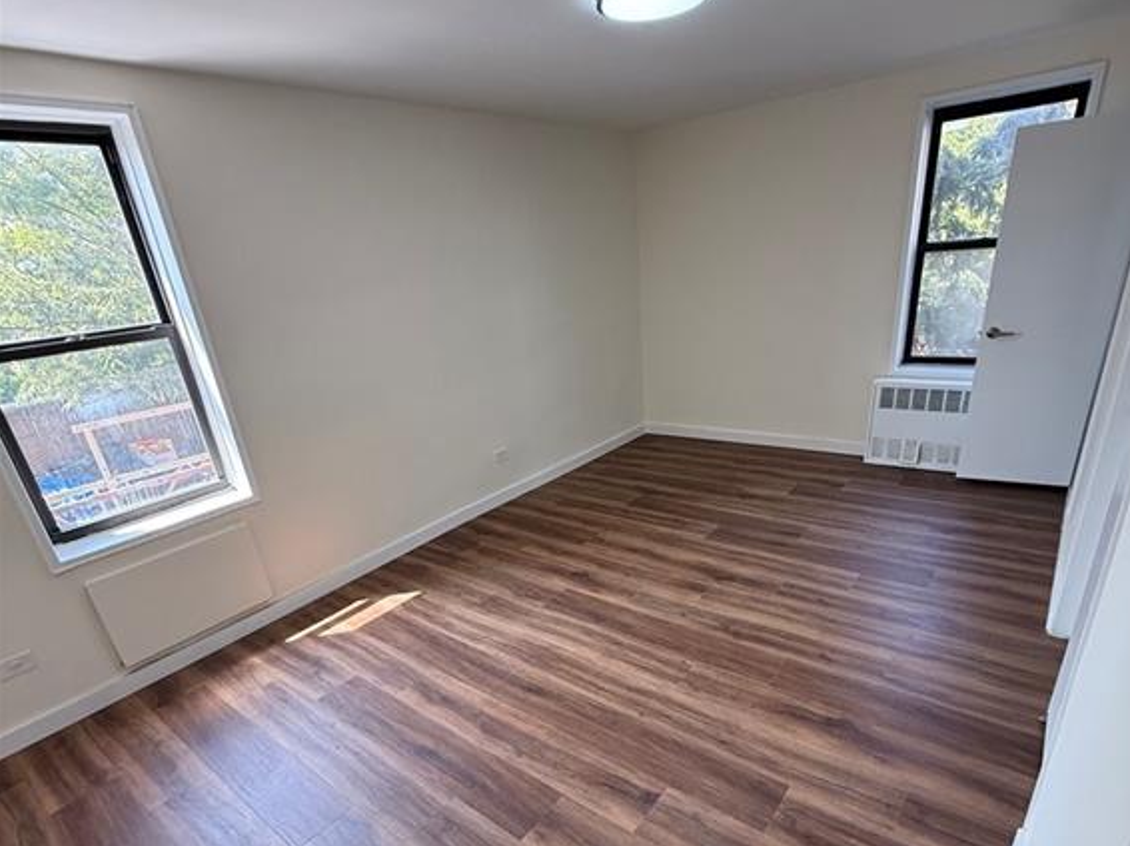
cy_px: 533
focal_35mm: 19
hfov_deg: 84.7
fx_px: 620
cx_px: 573
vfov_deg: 67.5
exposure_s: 1/99
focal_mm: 2.22
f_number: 2.2
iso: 125
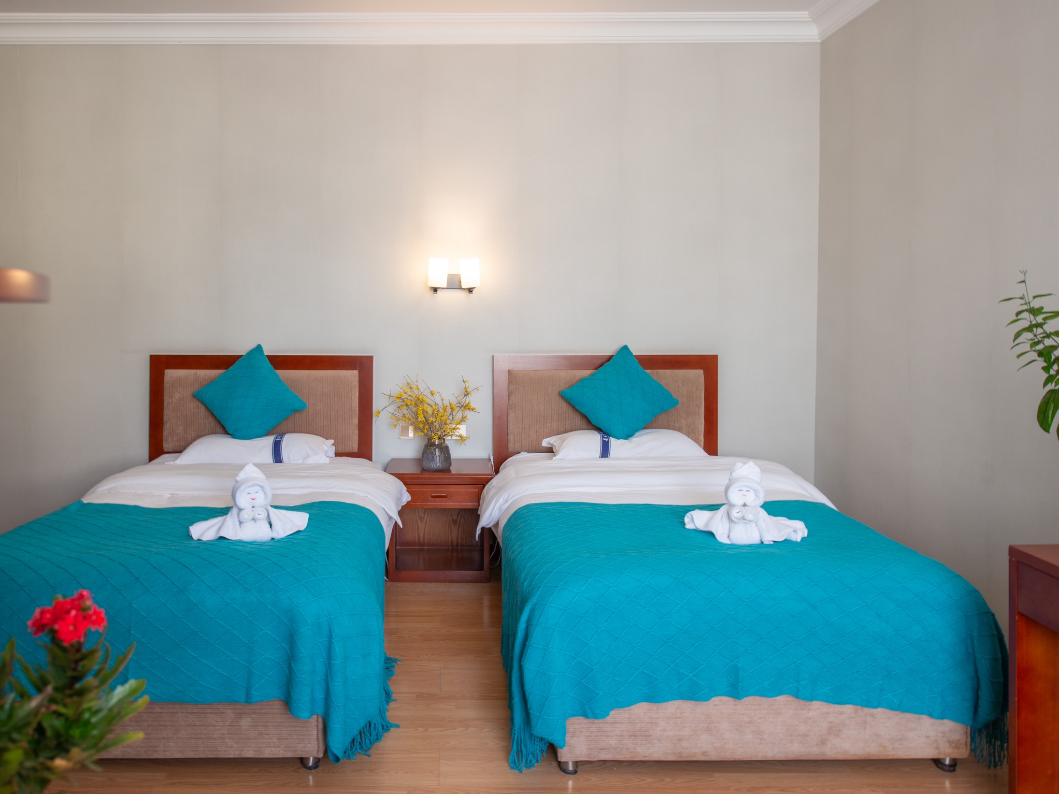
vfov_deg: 53.1
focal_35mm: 26
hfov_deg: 67.3
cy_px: 397
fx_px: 795
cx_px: 505
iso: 400
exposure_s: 1/10
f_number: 7.1
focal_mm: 24
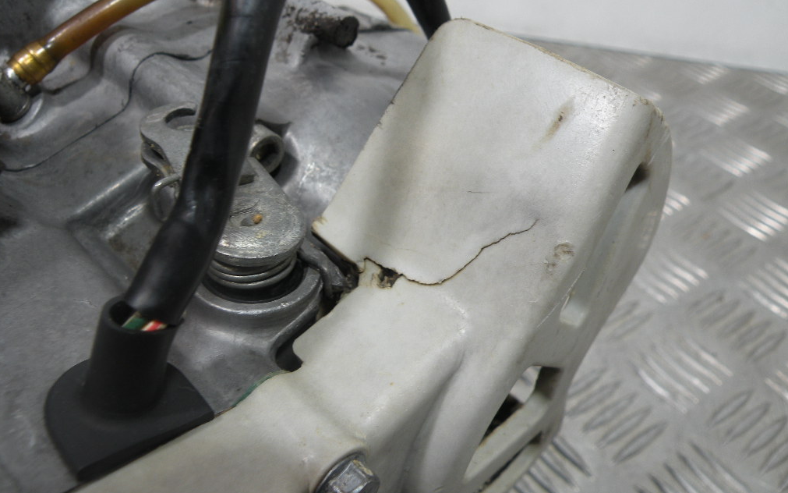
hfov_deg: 64.6
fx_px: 623
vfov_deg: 43.1
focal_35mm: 29
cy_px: 218
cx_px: 391
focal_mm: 4.7
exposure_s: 1/70.8
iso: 64
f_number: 3.2
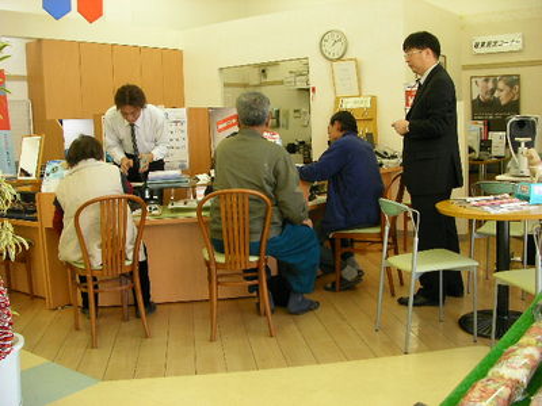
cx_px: 271
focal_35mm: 38
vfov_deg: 37.7
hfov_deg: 49.0
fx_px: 595
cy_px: 203
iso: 90
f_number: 3.5
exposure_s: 1/50
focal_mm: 6.3
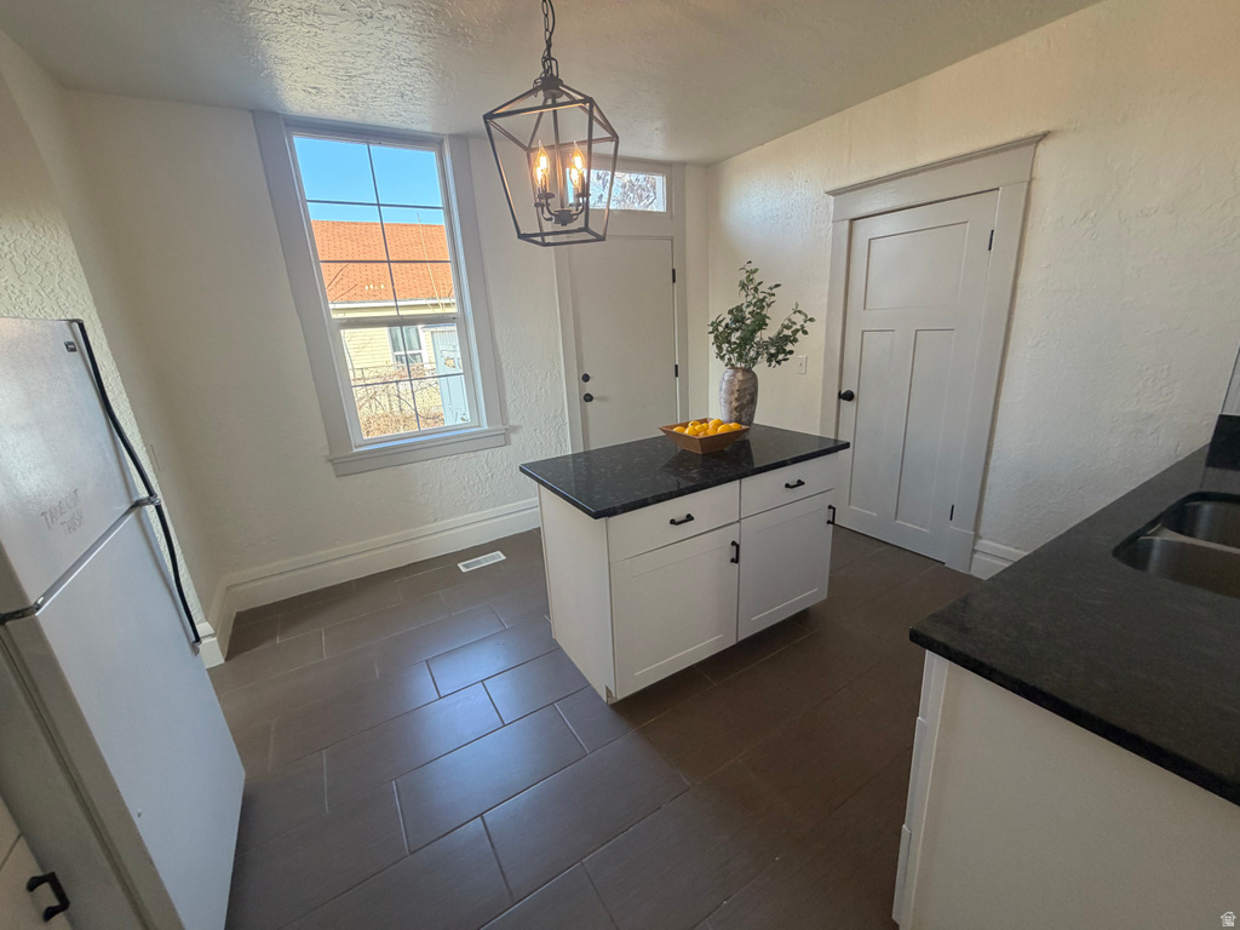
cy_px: 465
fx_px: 502
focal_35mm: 14
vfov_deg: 85.7
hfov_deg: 102.1
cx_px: 620
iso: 200
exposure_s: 1/120
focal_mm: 2.22
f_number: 2.2
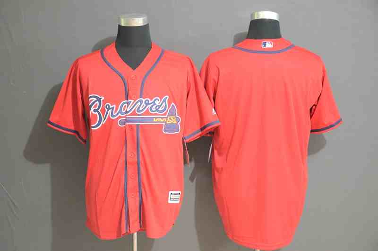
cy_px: 126
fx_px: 754
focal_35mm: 72
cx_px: 189
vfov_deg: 18.8
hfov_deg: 28.1
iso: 4000
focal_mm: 48
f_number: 5
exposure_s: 1/8
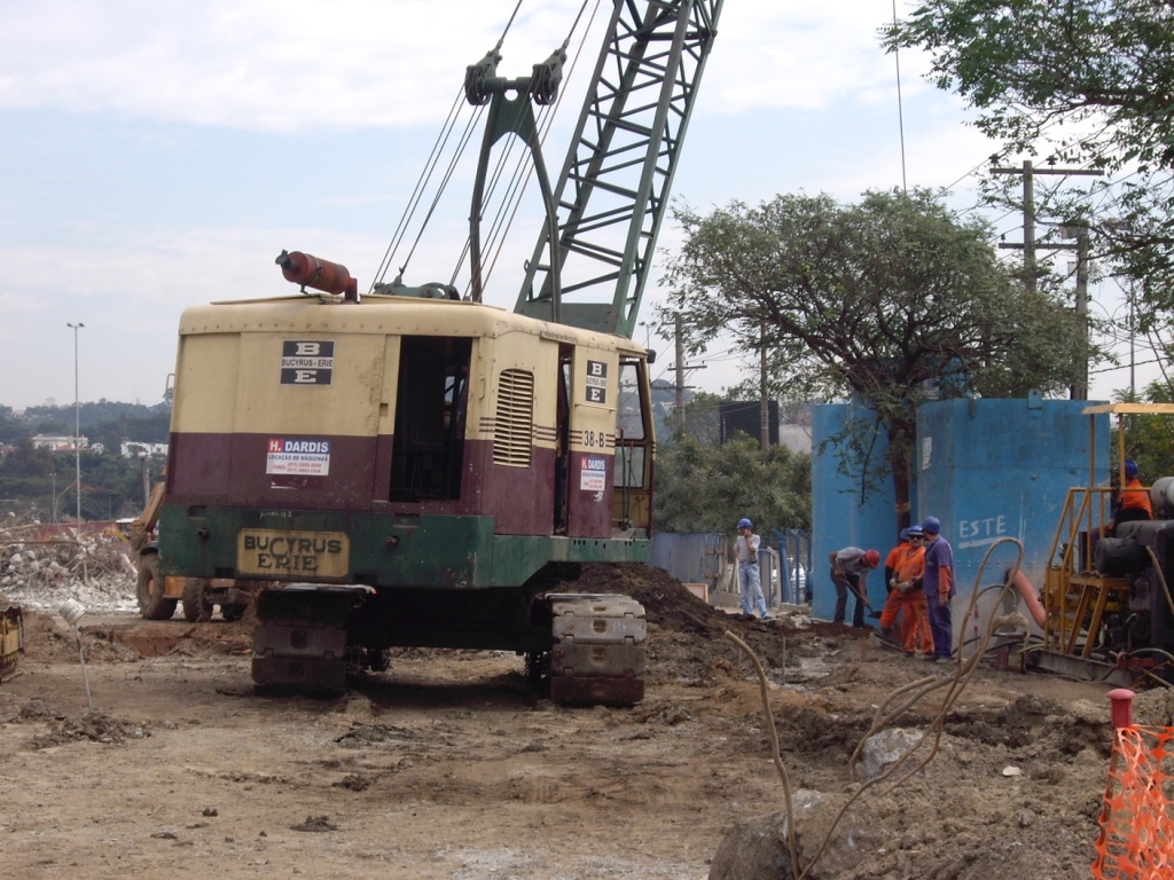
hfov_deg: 24.7
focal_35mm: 79
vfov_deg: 18.7
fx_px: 2679
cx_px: 587
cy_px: 440
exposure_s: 1/160
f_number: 6.5
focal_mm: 12.8
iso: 64
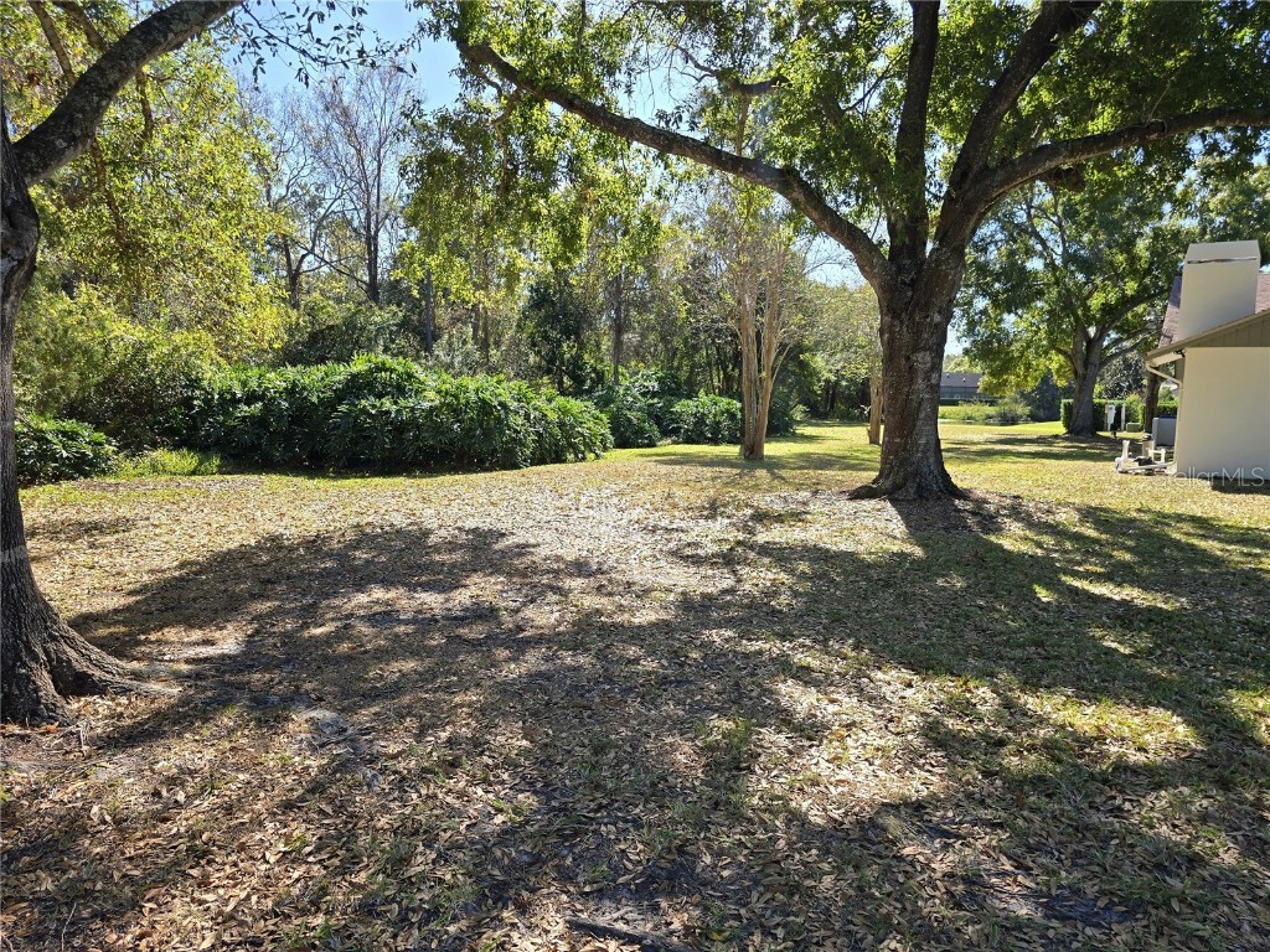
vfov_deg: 58.9
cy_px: 476
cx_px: 635
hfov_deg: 73.9
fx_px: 844
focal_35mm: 23
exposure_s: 1/355
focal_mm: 6.3
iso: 12
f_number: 1.7
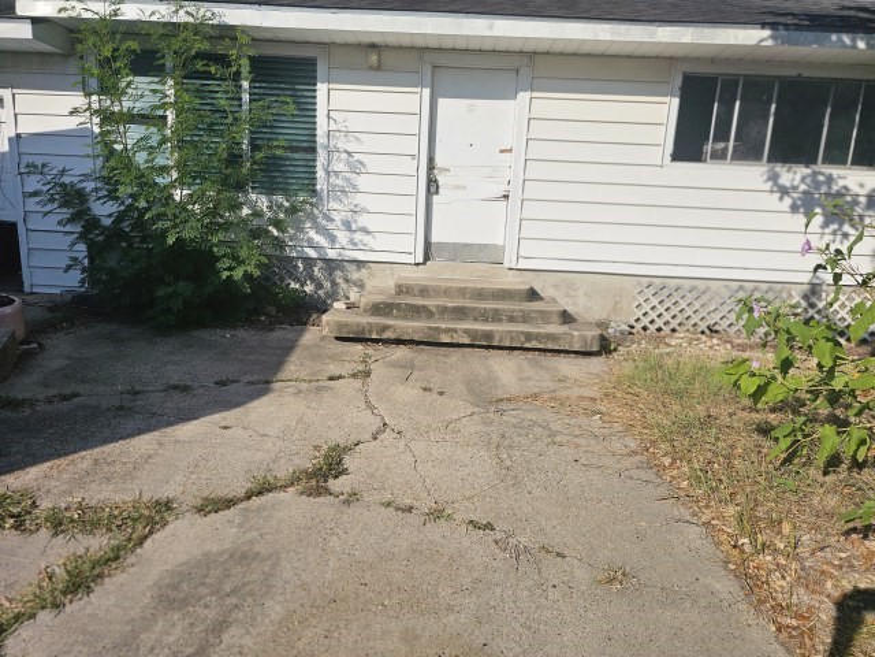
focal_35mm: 23
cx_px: 438
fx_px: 581
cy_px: 328
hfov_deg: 73.9
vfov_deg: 58.9
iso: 10
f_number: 1.7
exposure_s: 1/1584
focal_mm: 6.3
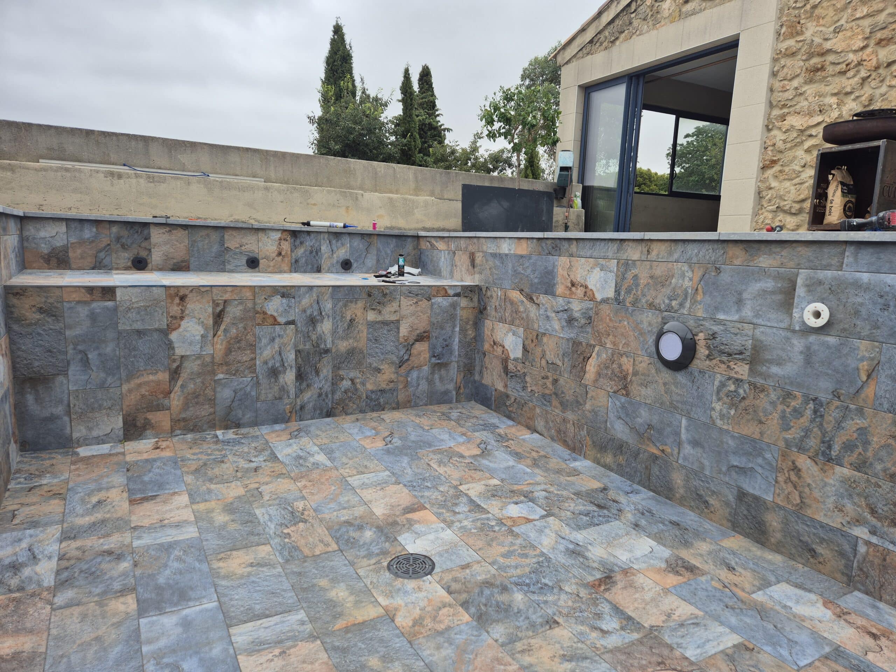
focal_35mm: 23
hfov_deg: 73.9
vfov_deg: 58.9
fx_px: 595
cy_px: 336
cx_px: 448
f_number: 1.8
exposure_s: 1/180
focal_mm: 5.4
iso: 32
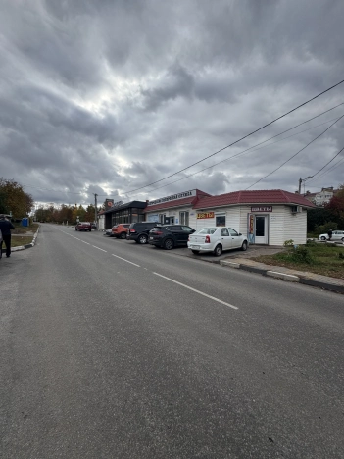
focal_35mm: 14
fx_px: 186
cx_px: 172
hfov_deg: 85.7
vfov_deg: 102.1
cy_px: 230
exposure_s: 1/1536
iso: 50
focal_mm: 2.22
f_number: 2.2
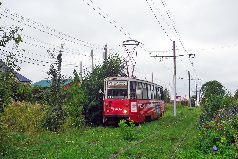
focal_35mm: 51
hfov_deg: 38.9
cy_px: 80
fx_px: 337
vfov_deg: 26.5
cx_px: 119
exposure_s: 1/200
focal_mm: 19.1
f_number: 5.6
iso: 125
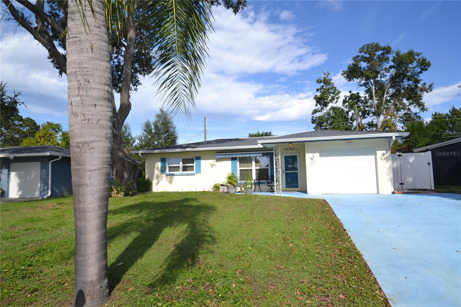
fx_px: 288
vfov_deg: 56.1
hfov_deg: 77.3
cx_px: 230
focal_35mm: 22
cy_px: 154
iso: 100
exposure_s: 1/250
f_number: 8
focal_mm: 15
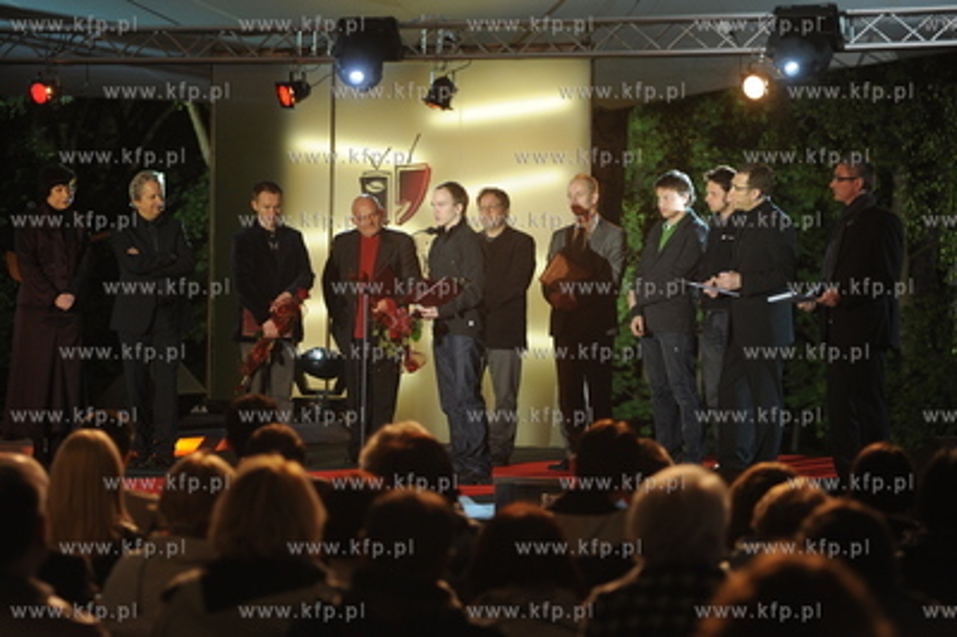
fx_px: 3187
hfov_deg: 17.1
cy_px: 318
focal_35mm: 120
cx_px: 478
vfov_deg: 11.4
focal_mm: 120
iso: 1000
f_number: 4.5
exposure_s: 1/160
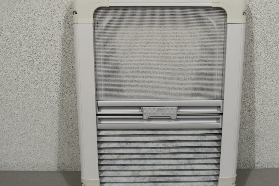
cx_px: 156
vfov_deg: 35.1
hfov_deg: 50.6
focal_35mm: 38
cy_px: 91
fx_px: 295
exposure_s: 1/125
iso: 320
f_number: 5.6
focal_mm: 18
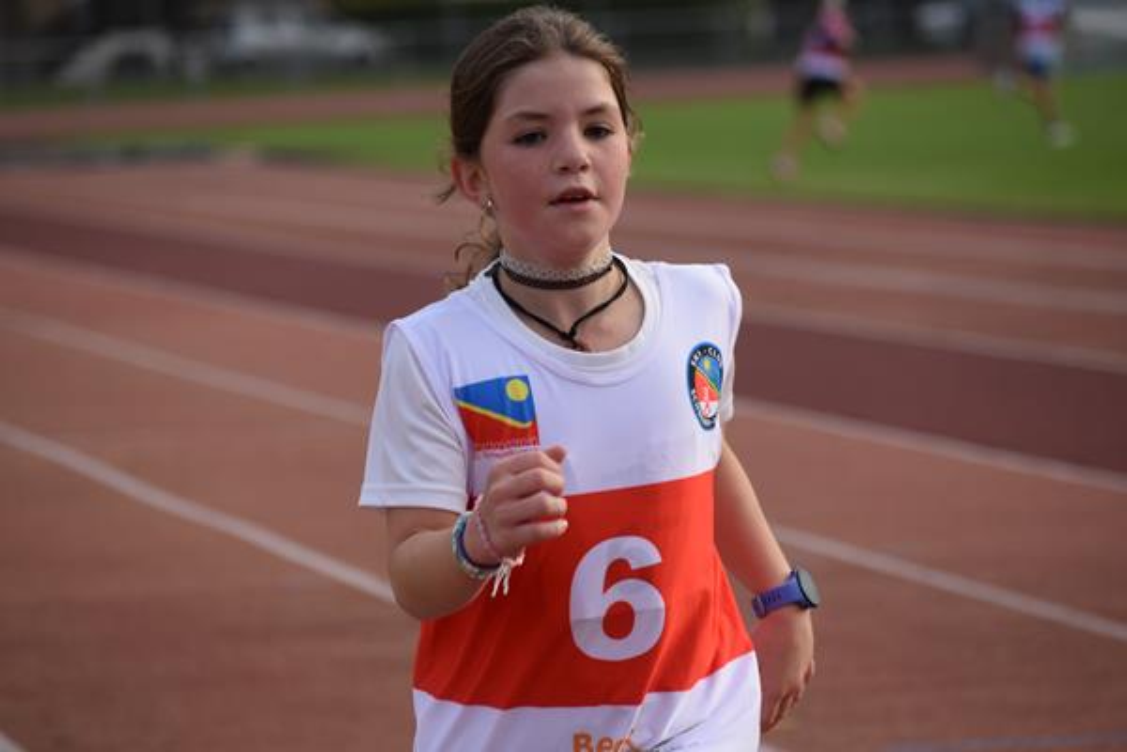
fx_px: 5869
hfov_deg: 11.0
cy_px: 376
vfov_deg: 7.3
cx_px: 564
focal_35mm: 188
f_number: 4.8
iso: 400
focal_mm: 125
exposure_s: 1/1250
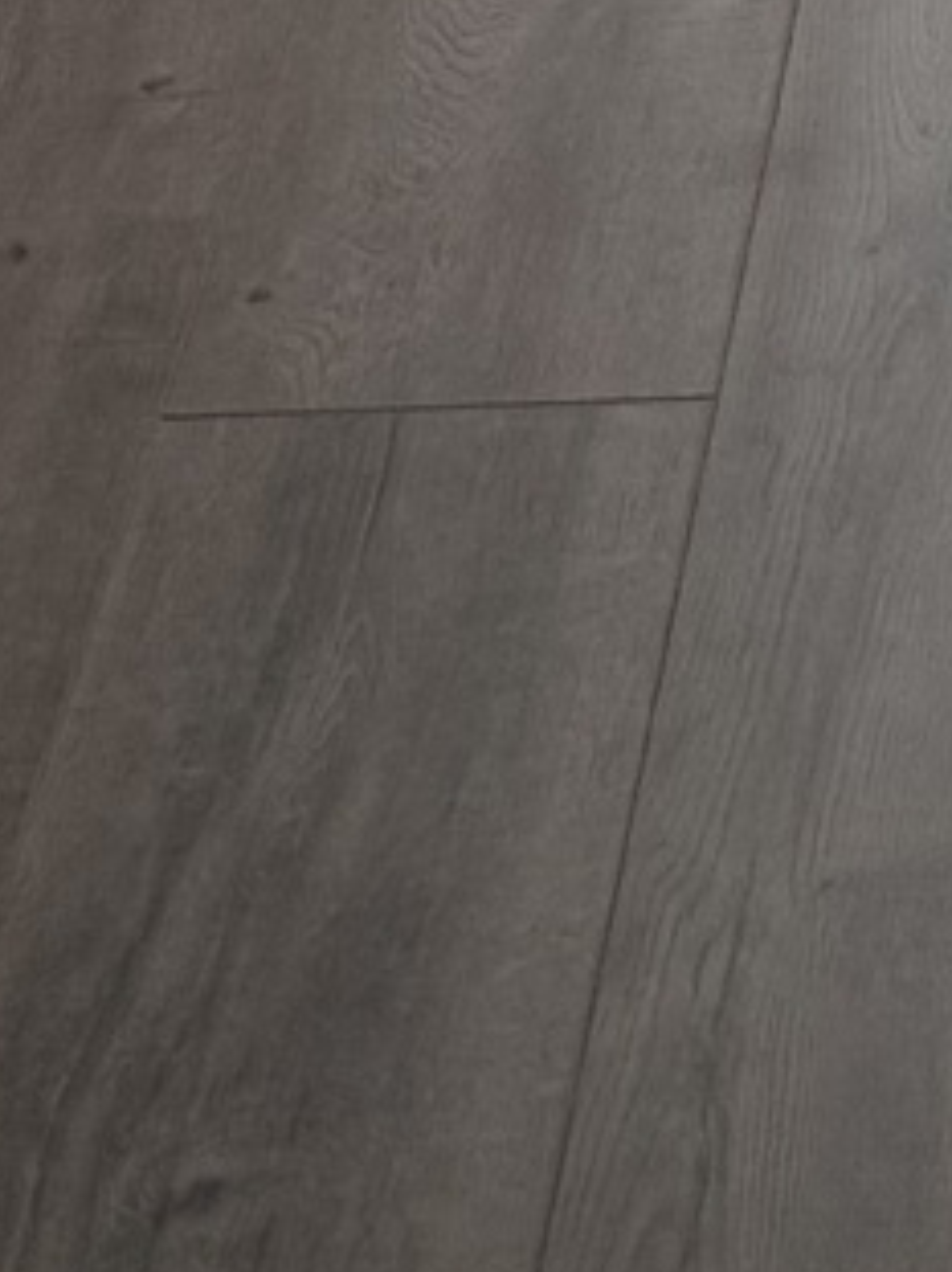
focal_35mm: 178
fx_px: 6532
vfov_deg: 9.9
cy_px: -1616
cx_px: 1312
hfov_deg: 8.2
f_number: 1.78
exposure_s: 1/121
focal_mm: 6.76
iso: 80
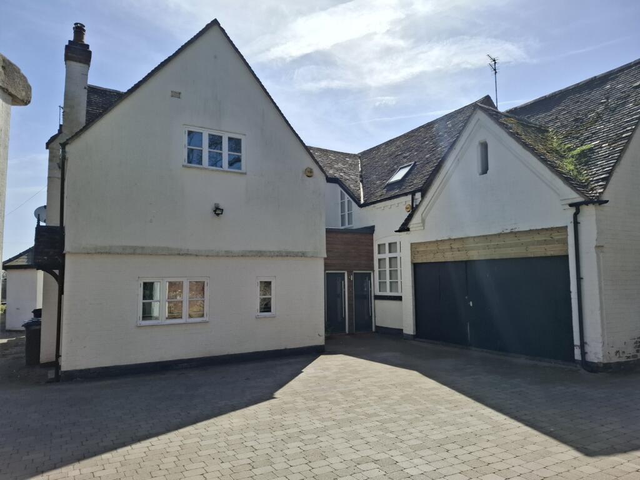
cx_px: 320
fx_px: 425
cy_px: 240
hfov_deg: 73.9
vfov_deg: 58.9
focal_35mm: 23
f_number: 1.8
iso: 50
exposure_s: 1/3546
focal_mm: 5.54
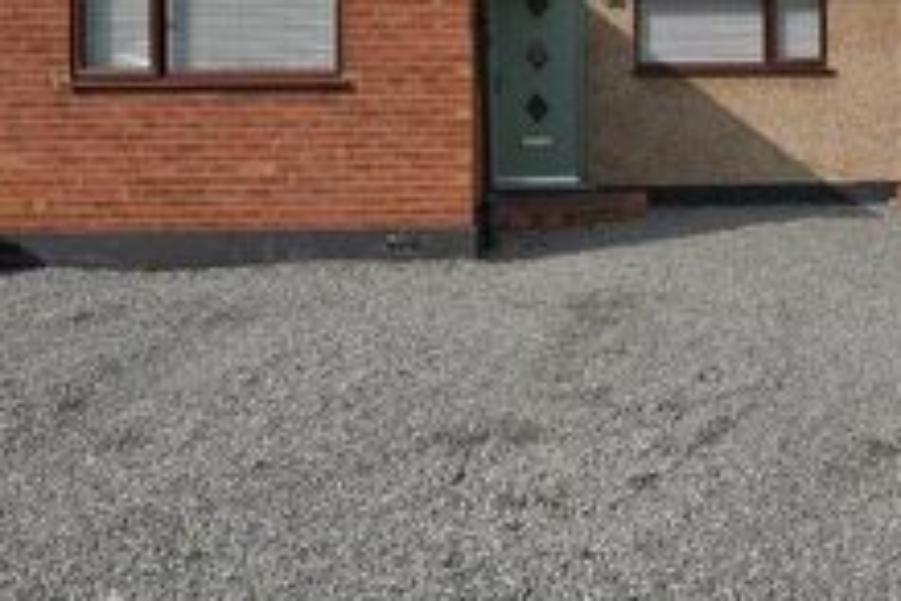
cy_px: 35
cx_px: 638
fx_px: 1201
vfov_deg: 26.9
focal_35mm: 48
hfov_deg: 40.3
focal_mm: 10
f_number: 8
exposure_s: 1/250
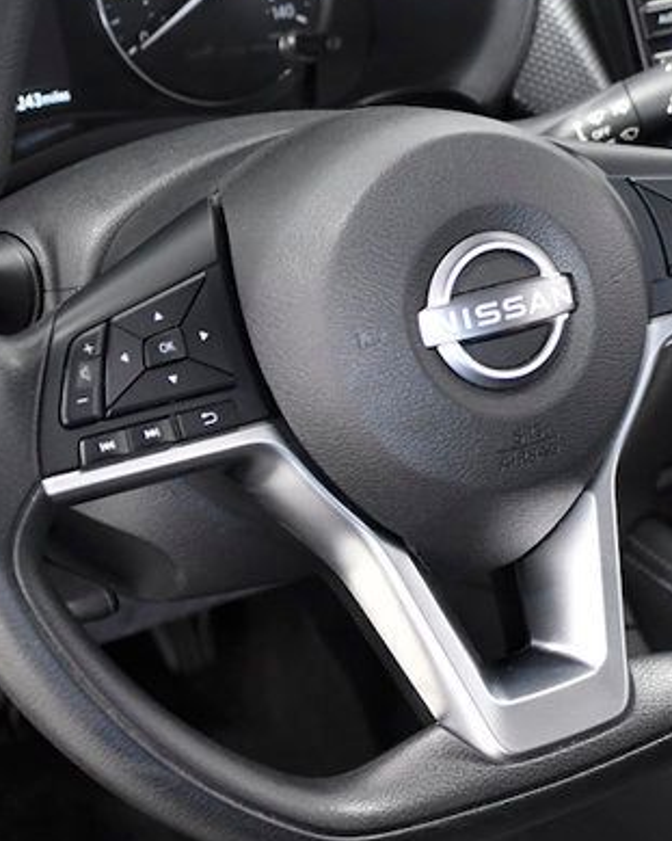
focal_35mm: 89
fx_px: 2213
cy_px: 325
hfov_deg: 17.1
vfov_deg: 21.5
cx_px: 588
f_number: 3.5
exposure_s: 1/125
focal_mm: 24
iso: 2000
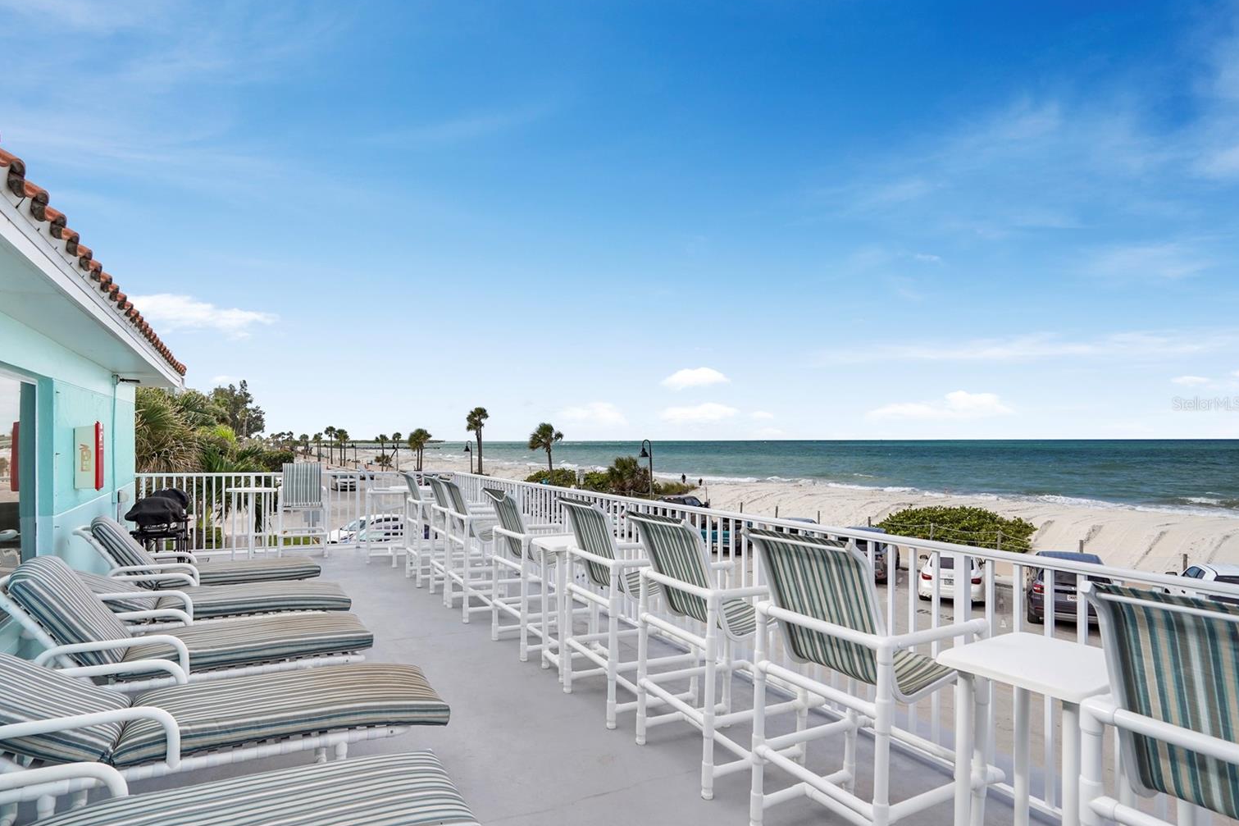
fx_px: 619
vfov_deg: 67.4
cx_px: 590
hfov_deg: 89.9
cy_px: 404
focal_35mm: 18
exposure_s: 1/1000
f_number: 9
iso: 320
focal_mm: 17
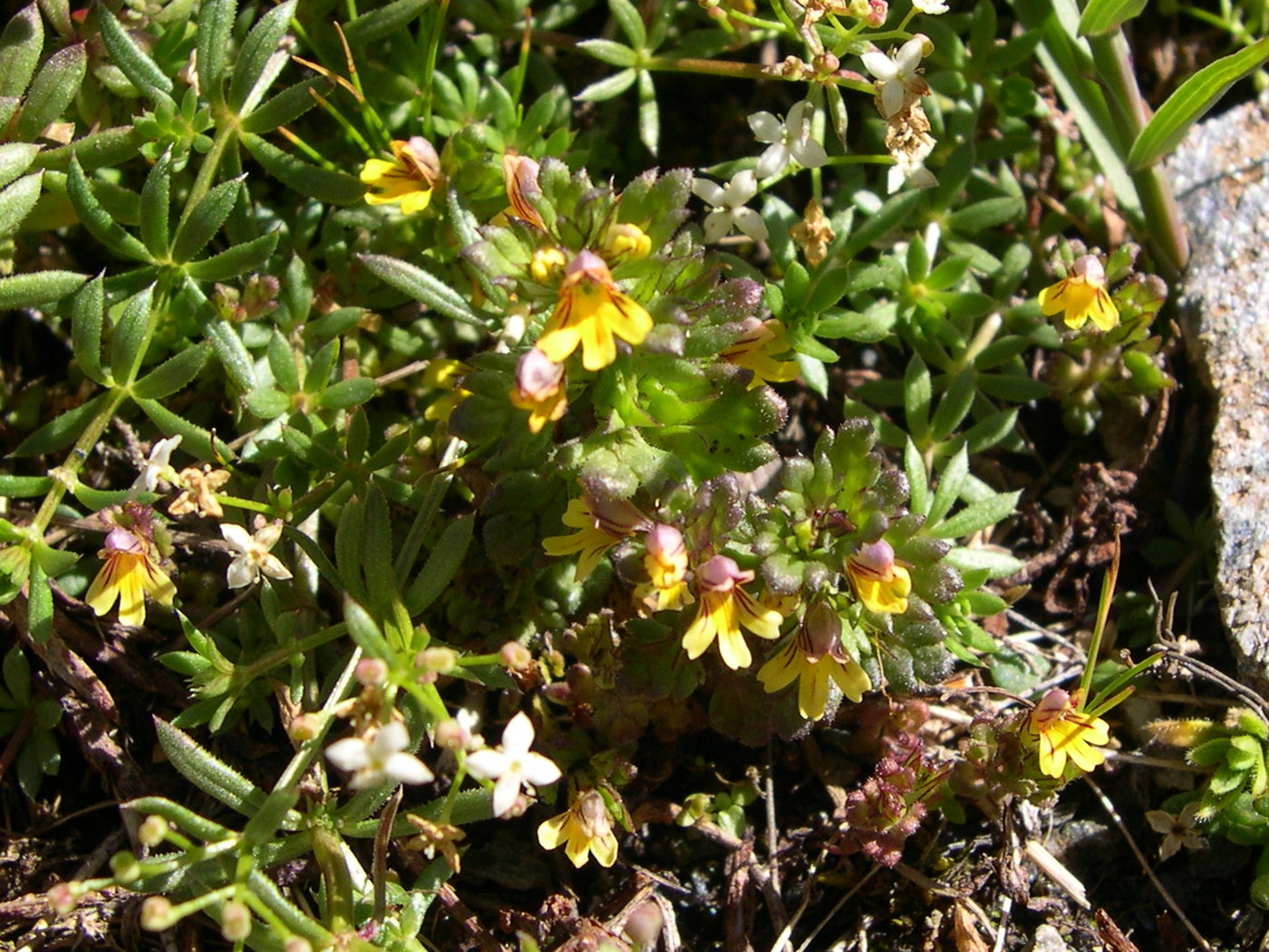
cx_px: 634
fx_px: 1393
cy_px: 476
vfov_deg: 37.7
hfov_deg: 49.0
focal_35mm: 38
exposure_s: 1/127
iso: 100
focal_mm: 8
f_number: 7.6
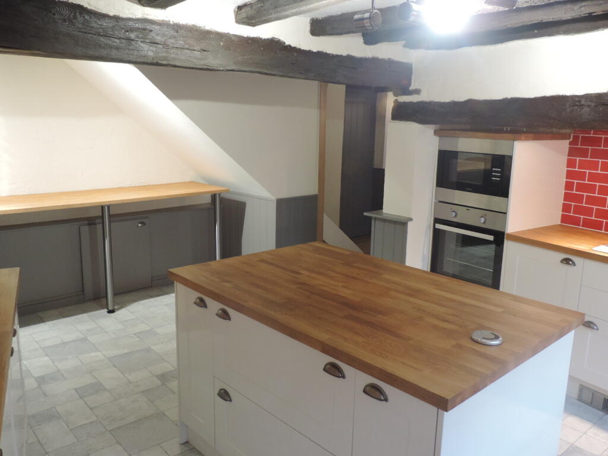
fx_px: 527
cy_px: 228
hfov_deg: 60.0
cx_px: 304
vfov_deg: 46.8
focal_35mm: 30
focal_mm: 5.3
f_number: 3.1
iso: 400
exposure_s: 1/30
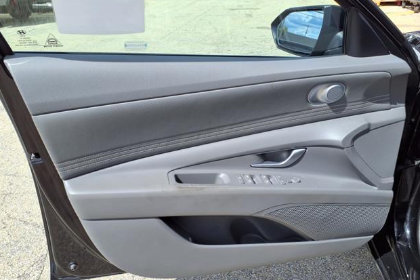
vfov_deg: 44.9
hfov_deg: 63.7
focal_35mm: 29
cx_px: 209
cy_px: 154
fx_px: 338
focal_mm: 3.58
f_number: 1.9
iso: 40
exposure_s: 1/1111
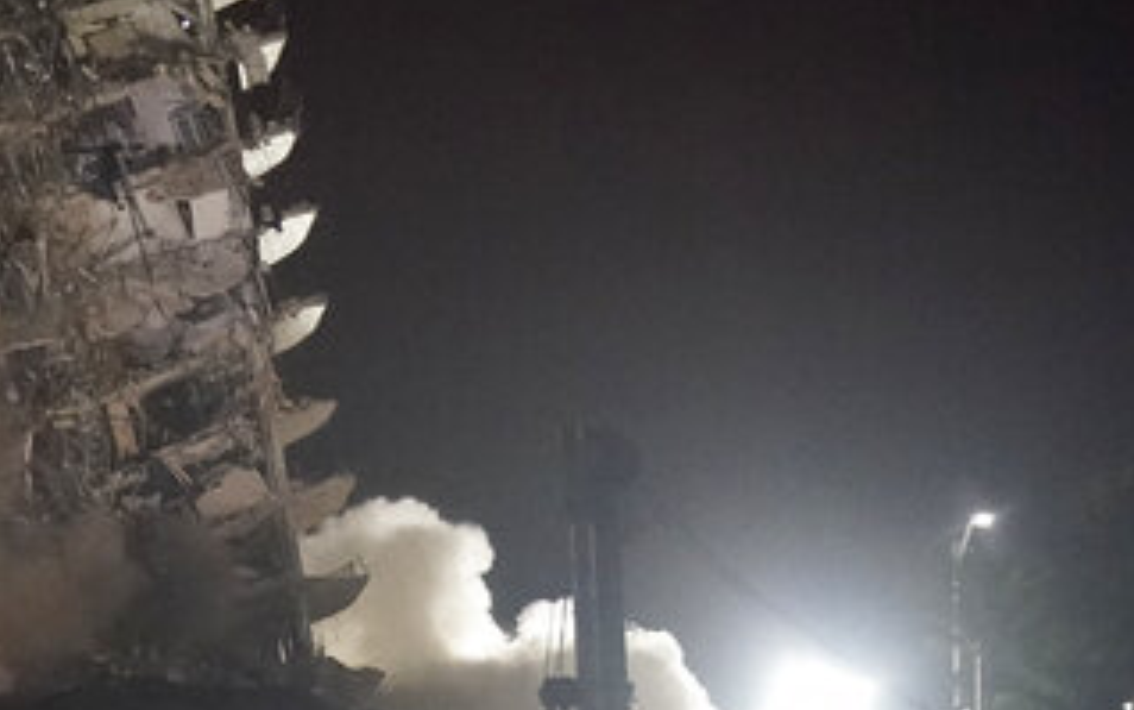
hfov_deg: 4.0
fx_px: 16045
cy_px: 87
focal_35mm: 519
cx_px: -346
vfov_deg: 2.5
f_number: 2.8
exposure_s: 1/500
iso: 10000
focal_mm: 158
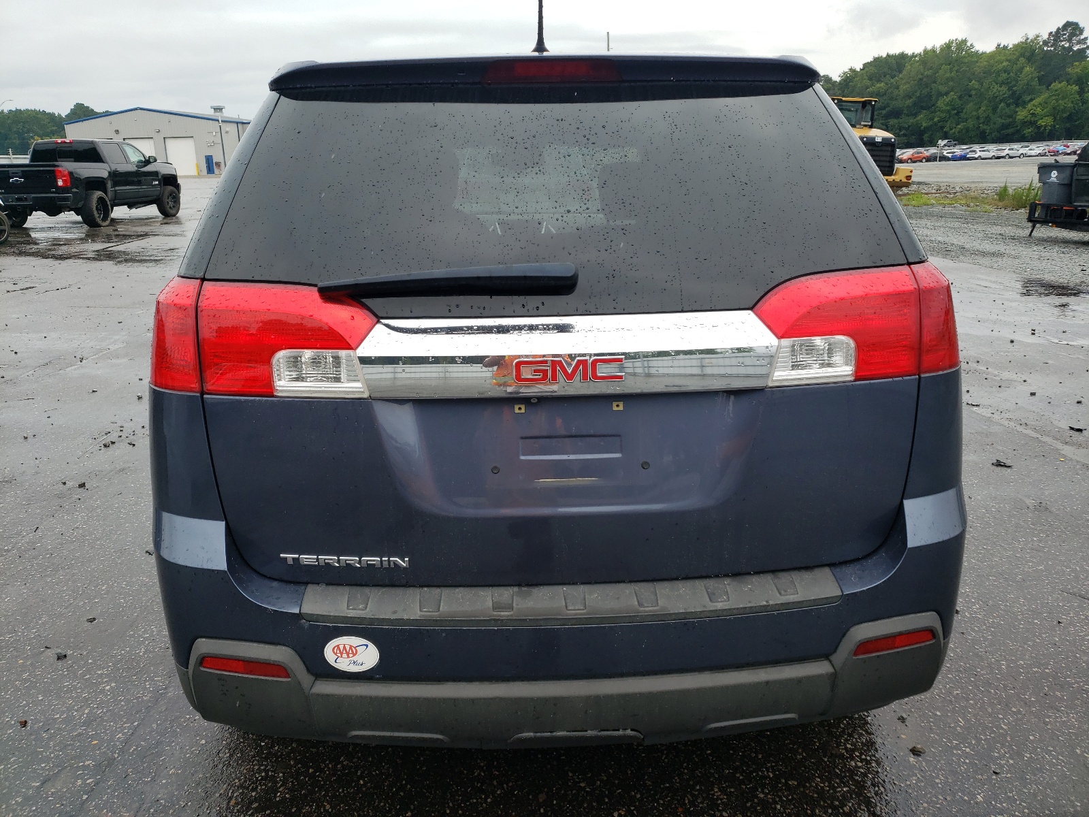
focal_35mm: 26
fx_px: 818
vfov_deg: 53.1
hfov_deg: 67.3
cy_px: 408
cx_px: 544
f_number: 1.5
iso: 50
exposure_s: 1/2000
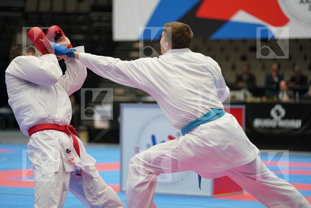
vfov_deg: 10.5
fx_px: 1132
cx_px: 156
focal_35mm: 131
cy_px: 104
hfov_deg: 15.6
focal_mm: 131
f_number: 2.8
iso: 2500
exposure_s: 1/1000
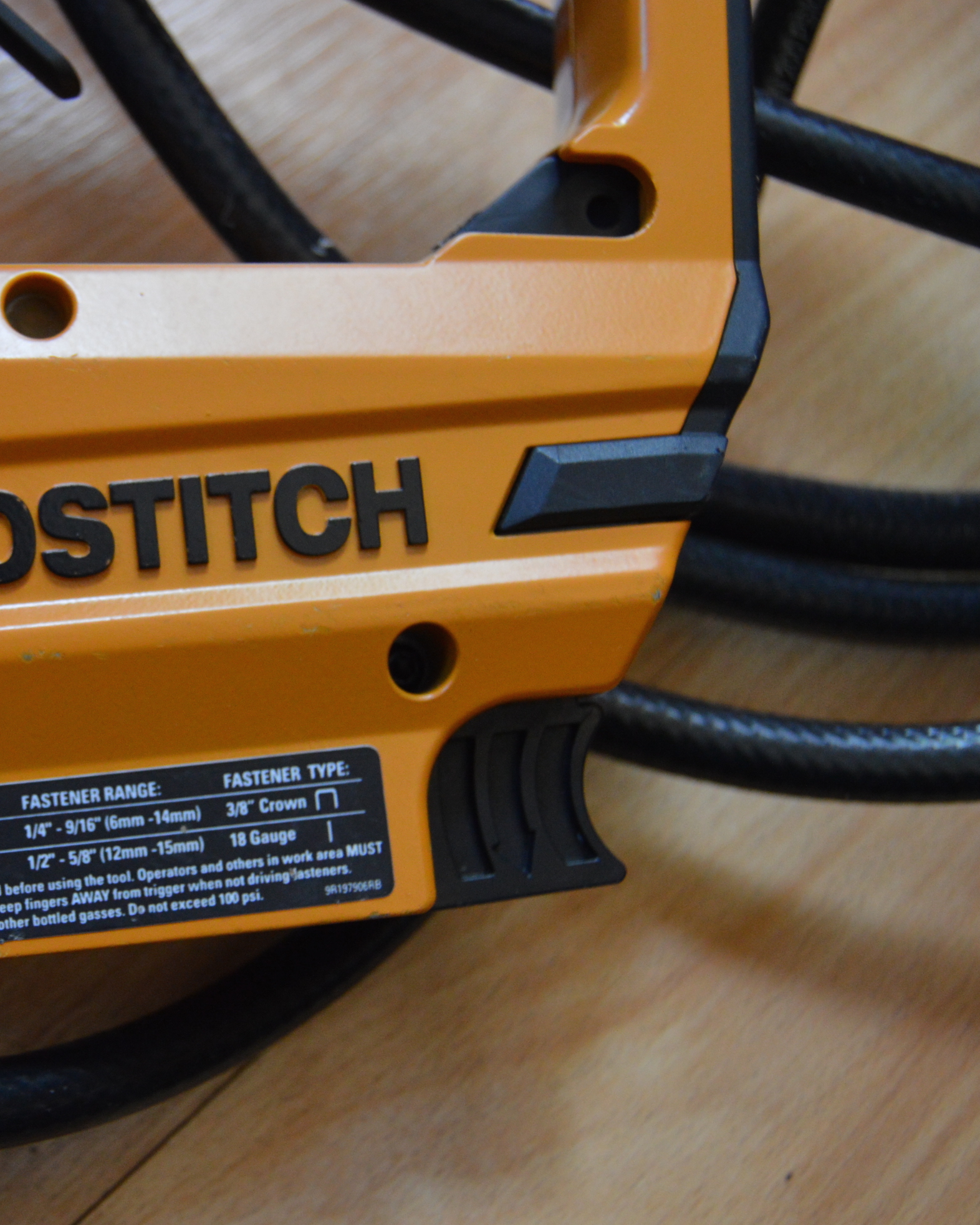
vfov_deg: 33.6
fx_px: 2030
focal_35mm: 56
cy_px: 606
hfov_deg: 26.3
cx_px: 107
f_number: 4
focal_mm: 26
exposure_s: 1/60
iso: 1250
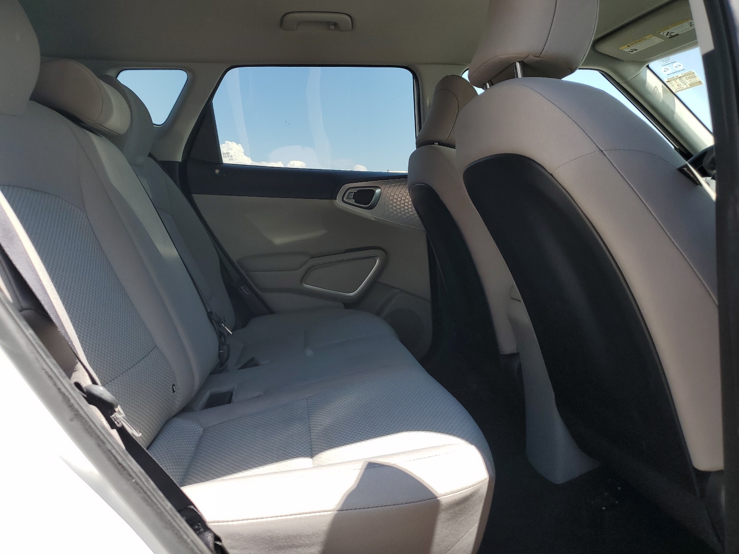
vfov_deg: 53.1
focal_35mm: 26
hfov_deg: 67.3
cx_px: 370
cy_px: 277
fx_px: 555
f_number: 1.5
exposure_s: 1/909
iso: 50
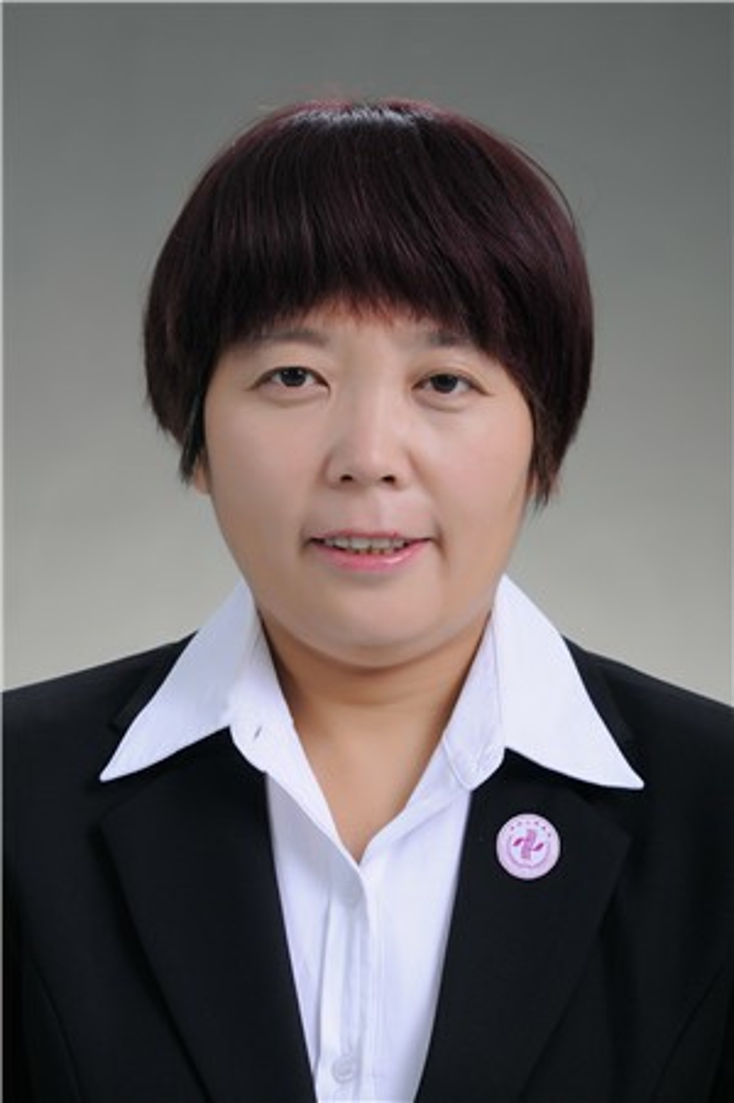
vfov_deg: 16.1
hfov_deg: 10.7
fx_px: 3905
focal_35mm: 128
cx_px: 367
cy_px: 552
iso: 160
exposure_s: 1/125
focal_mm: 85
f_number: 5.6
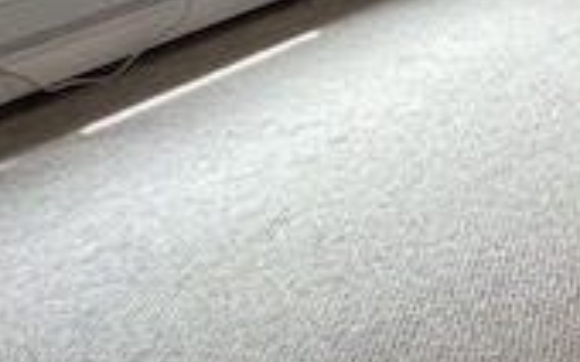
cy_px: -403
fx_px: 1027
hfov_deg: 15.8
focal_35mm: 65
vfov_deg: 15.3
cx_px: 1354
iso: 250
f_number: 1.8
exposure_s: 1/60
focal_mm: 1.57
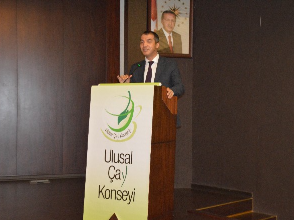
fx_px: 489
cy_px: 111
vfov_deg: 25.4
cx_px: 161
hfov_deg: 33.5
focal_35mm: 58
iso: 3200
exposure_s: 1/60
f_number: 4.5
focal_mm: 35
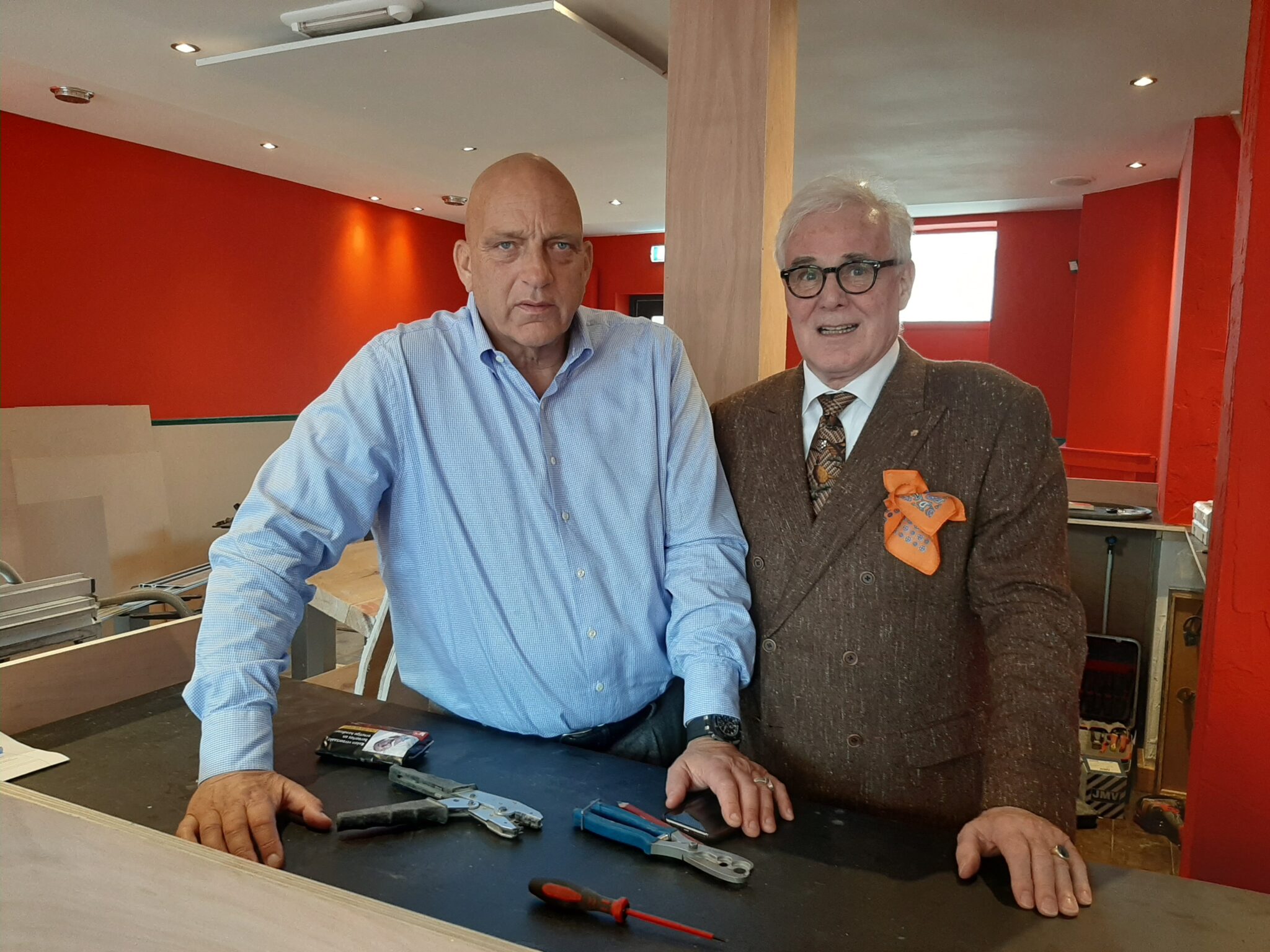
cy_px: 476
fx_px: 954
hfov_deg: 67.3
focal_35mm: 26
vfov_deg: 53.1
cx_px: 635
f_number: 1.7
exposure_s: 1/50
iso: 125
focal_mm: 3.93
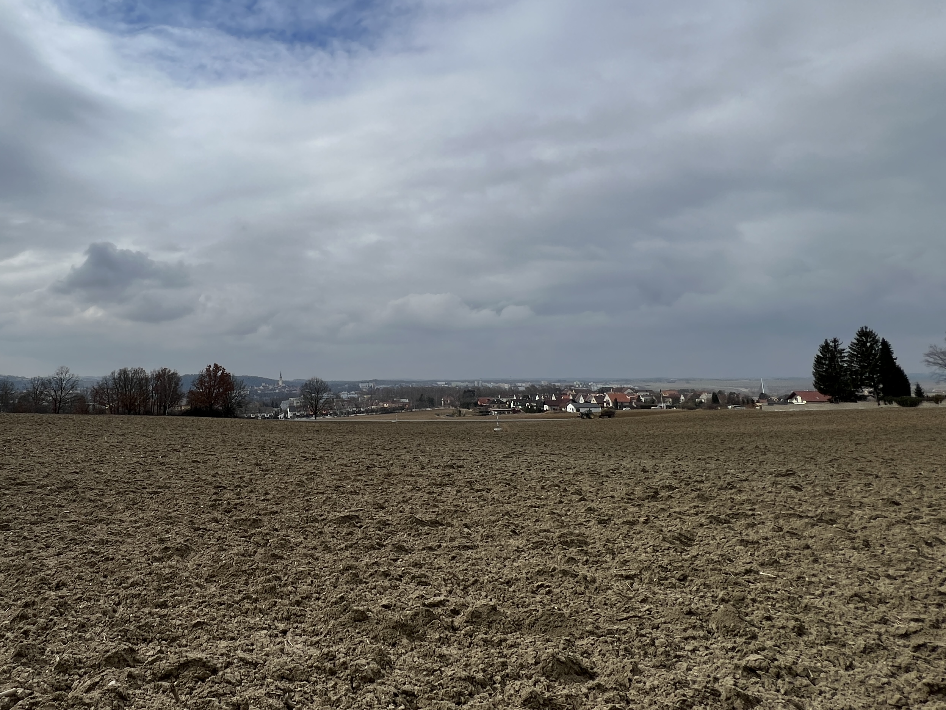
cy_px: 270
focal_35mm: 21
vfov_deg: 62.6
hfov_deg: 75.2
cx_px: 280
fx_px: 574
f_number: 1.8
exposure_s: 1/3922
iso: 40
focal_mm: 1.57
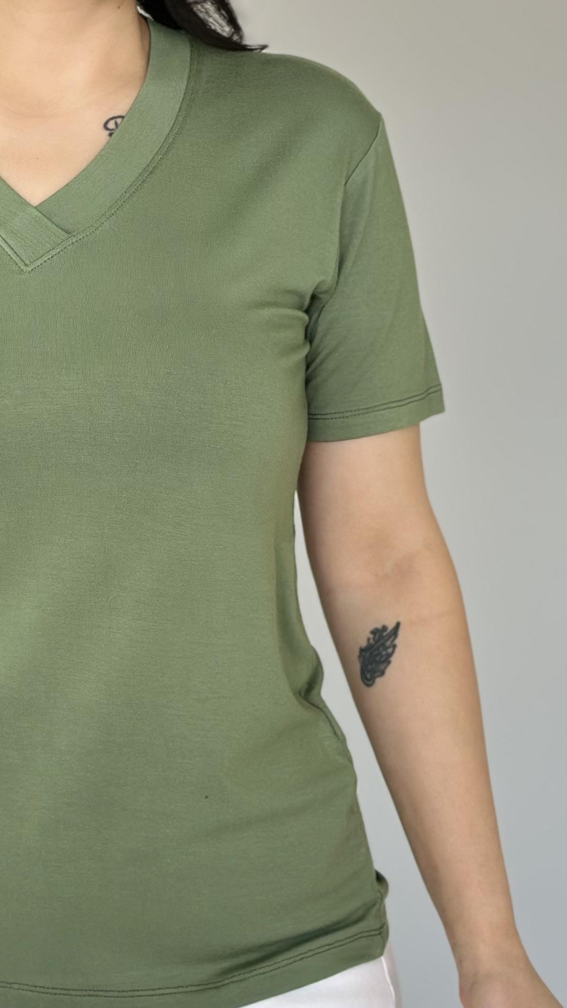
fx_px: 2646
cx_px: 95
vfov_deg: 21.5
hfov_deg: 12.2
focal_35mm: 99
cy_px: 398
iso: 64
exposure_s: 1/141
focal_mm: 6.86
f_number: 1.78
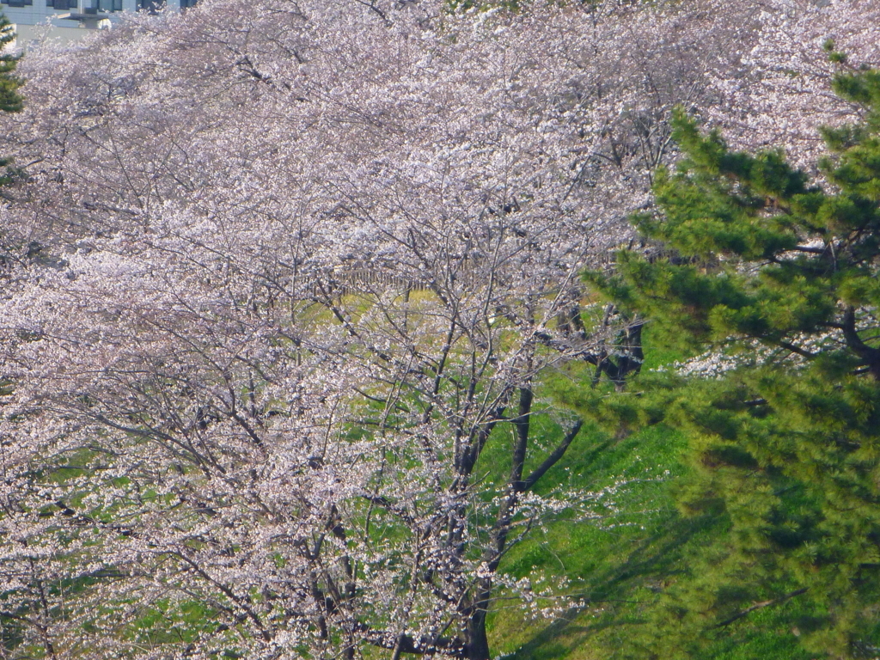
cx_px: 440
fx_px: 4220
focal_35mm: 166
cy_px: 330
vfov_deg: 8.9
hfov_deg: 11.9
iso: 200
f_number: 5.9
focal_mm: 22.8
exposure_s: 1/125
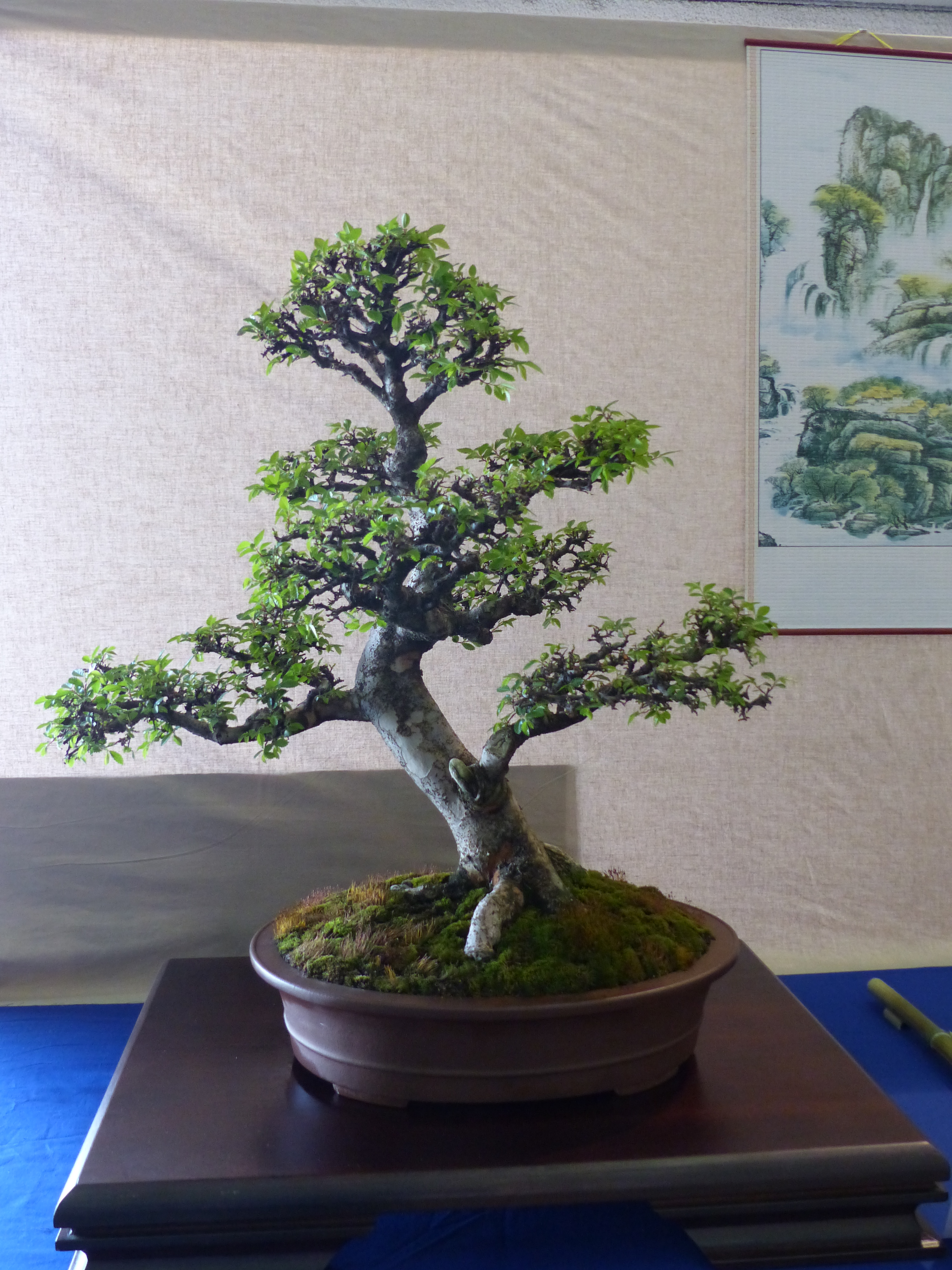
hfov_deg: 40.7
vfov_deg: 52.6
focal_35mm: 35
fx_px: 1283
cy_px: 635
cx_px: 476
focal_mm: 6.3
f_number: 2.8
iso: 400
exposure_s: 1/40
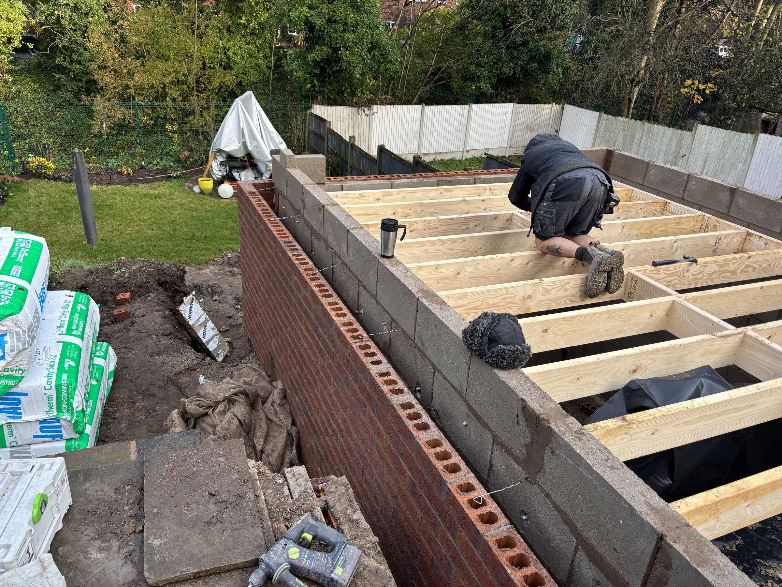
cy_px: 294
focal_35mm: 26
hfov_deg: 67.3
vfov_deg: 53.1
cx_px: 391
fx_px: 587
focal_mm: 5.96
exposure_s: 1/312
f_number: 1.6
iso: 50
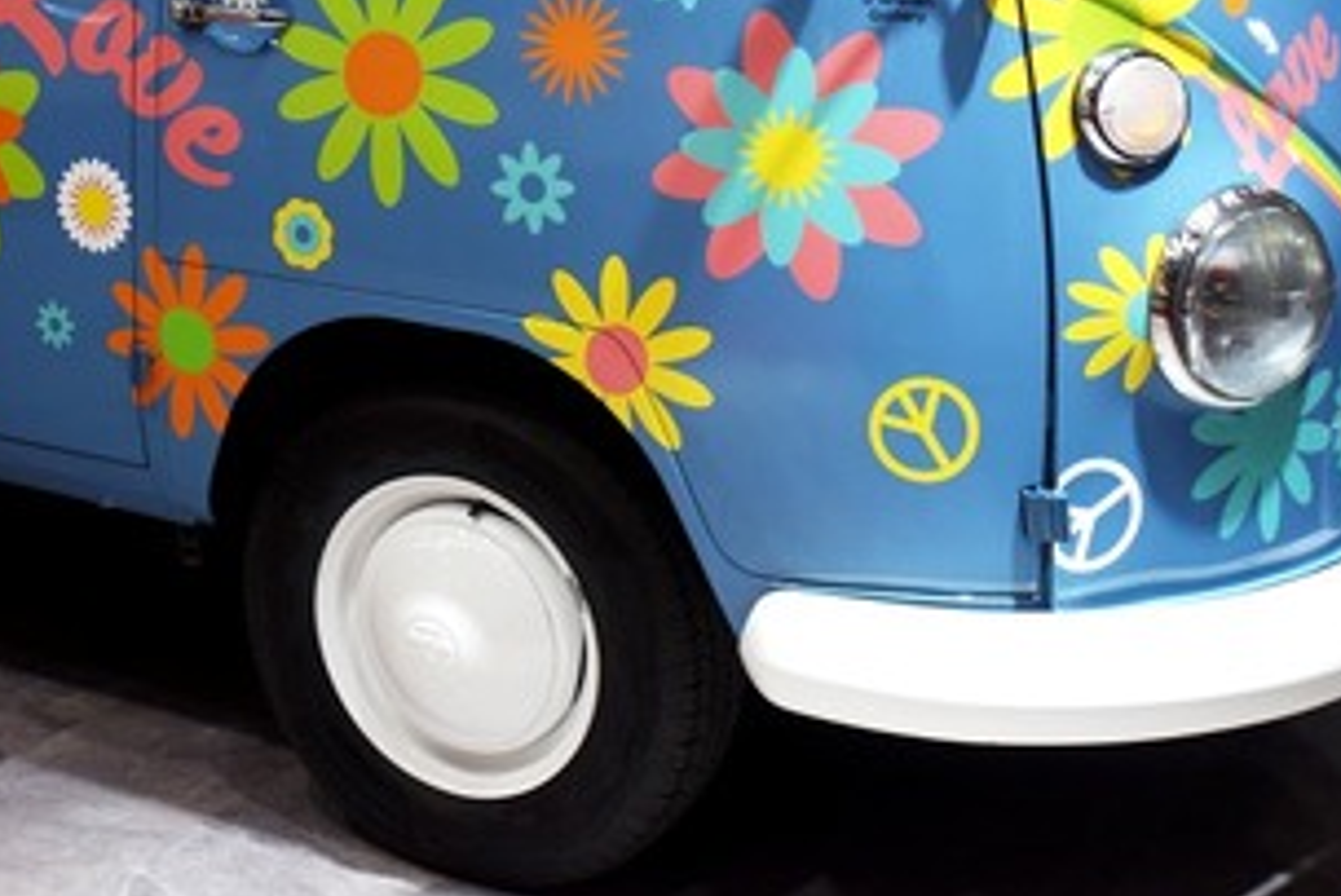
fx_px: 2497
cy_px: 57
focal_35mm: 67
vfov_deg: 19.9
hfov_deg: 29.5
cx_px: 291
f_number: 2.8
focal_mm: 12.78
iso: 125
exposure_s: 1/80
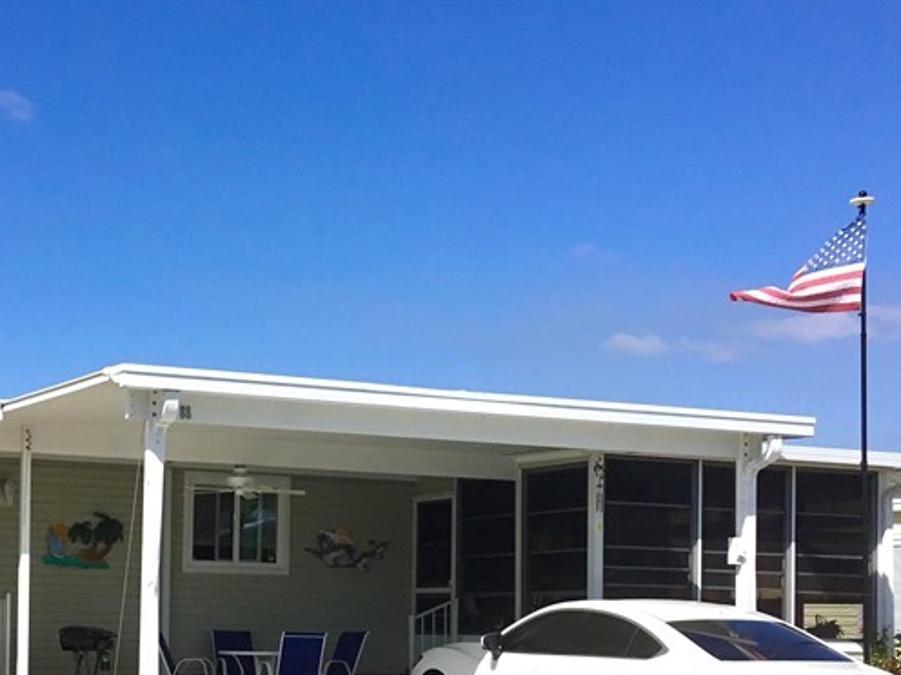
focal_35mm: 64
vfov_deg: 22.6
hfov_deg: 30.0
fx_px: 1666
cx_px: 283
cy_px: 539
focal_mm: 3.3
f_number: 2.4
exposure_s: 1/3021
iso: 25
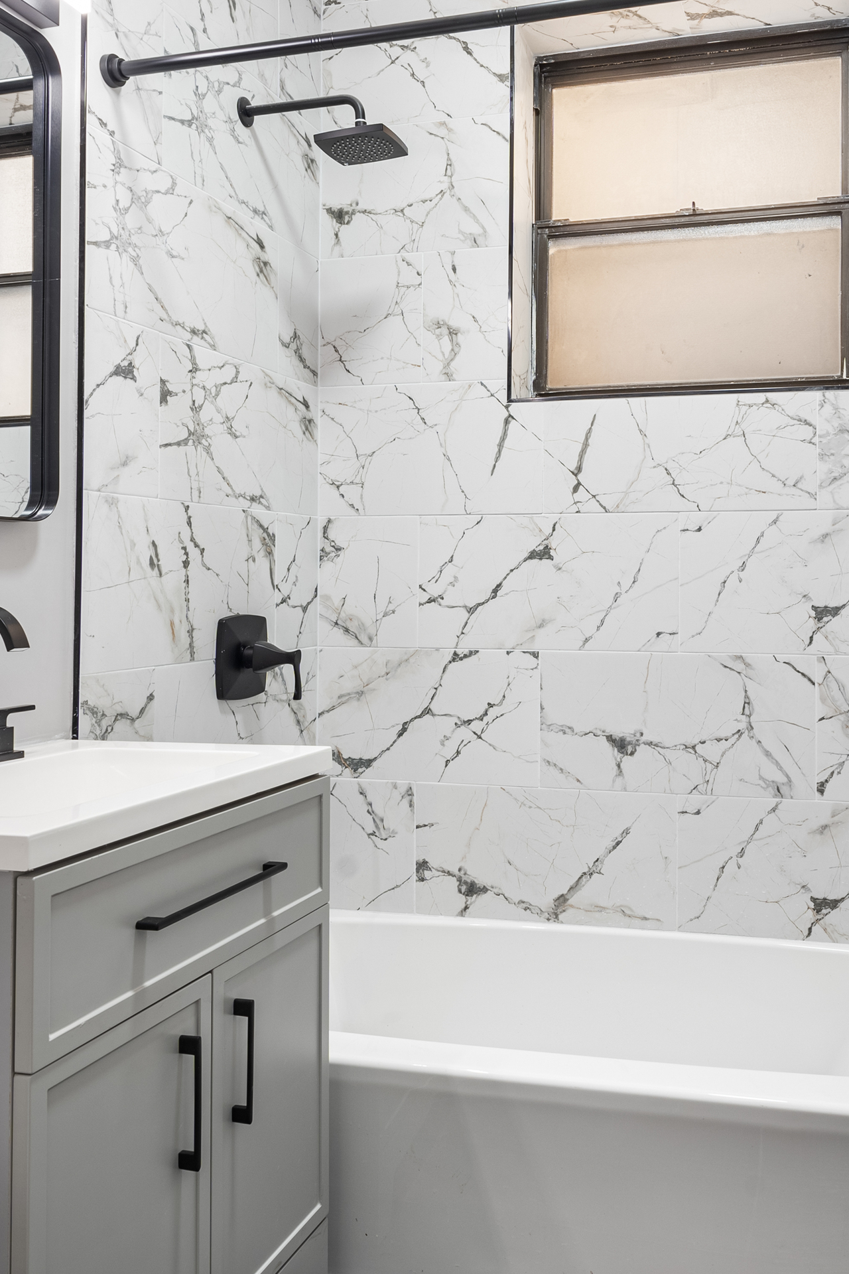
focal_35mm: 28
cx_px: 589
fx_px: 990
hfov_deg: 45.4
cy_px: 506
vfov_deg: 64.8
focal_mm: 14
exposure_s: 1/1.67
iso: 100
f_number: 11
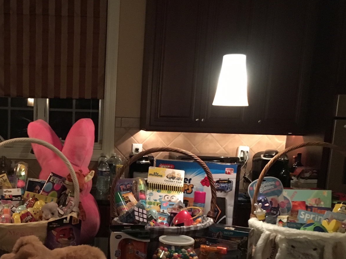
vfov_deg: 29.1
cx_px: 80
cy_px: 205
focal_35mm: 49
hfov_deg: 37.8
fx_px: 490
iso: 320
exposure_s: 1/15
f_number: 2.2
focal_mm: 4.15
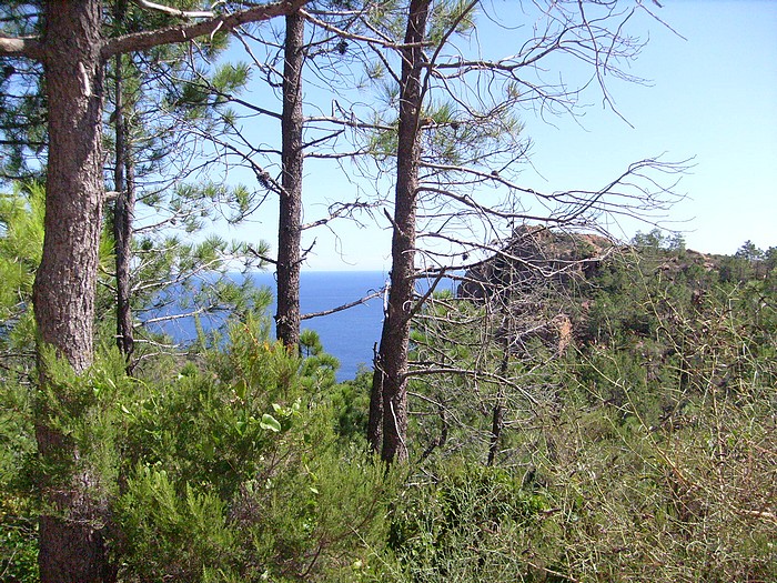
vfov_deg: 40.7
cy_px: 292
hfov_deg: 52.6
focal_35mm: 35
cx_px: 388
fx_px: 786
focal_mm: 5.8
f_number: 7.1
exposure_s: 1/350
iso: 160
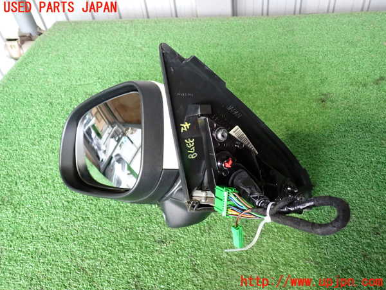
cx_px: 193
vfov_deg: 46.8
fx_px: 335
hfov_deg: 60.0
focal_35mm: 30
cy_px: 145
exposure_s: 1/30
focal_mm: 5.4
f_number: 2.3
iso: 500
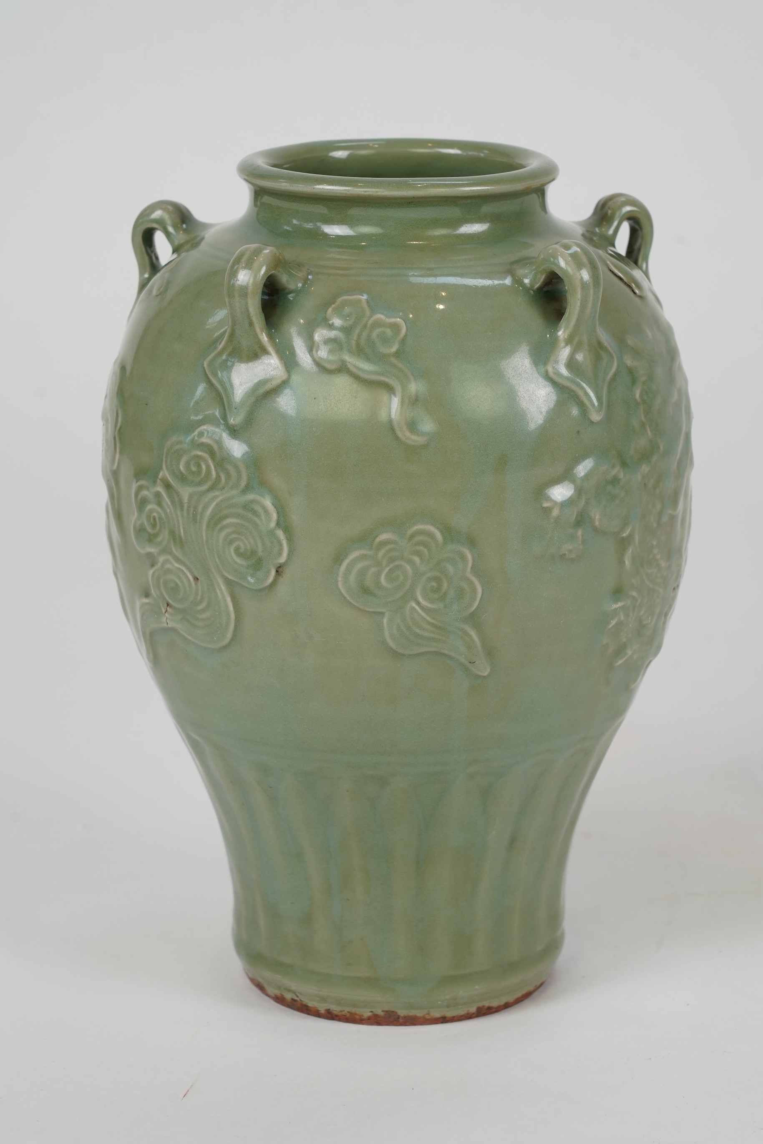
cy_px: 572
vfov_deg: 19.5
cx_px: 382
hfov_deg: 13.0
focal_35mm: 105
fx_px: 3337
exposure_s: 1/125
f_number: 9
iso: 500
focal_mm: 105
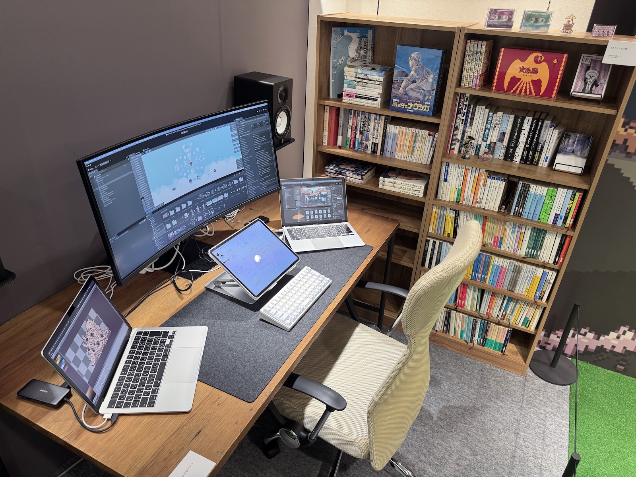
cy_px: 238
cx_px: 318
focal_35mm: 24
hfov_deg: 71.6
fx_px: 441
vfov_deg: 56.8
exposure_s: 1/100
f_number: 1.78
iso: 160
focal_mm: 6.76
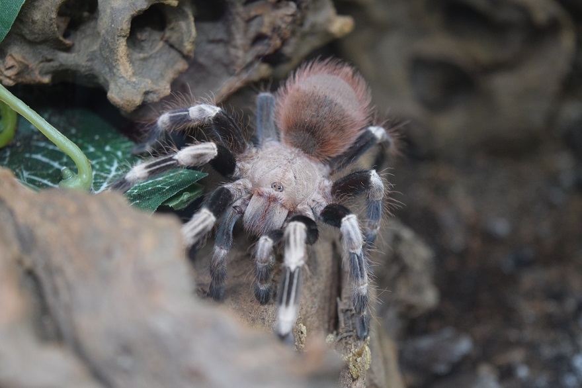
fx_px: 1164
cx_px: 291
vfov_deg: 18.9
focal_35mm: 72
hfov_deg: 28.1
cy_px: 194
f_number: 5.3
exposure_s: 1/40
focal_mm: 48
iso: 1600
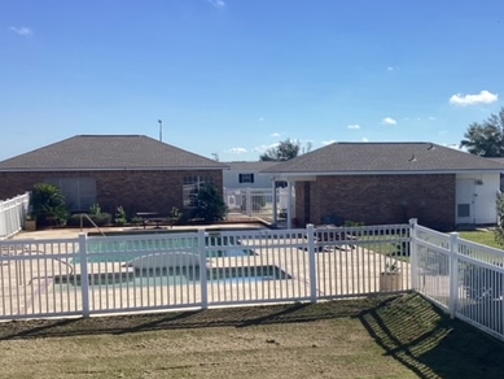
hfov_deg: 37.1
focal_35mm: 51
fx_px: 743
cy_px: 236
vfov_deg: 28.5
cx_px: 333
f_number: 2.4
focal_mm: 3.3
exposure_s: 1/1773
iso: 25
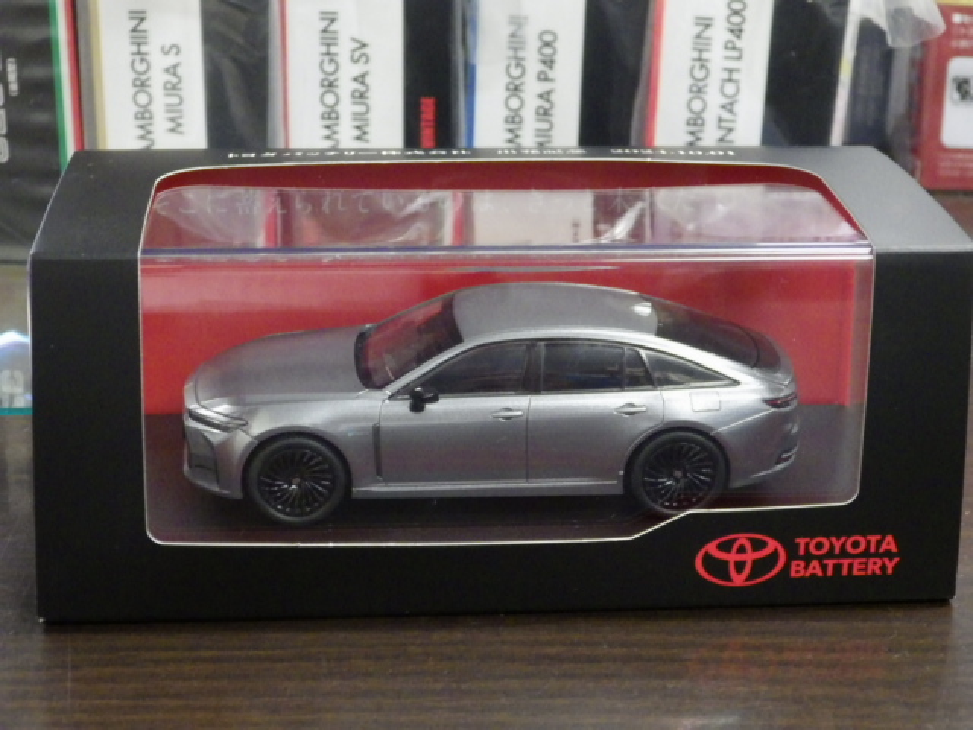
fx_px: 1996
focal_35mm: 71
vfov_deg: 20.7
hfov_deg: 27.4
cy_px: 365
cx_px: 486
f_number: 4.2
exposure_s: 1/25
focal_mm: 12.8
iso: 1250
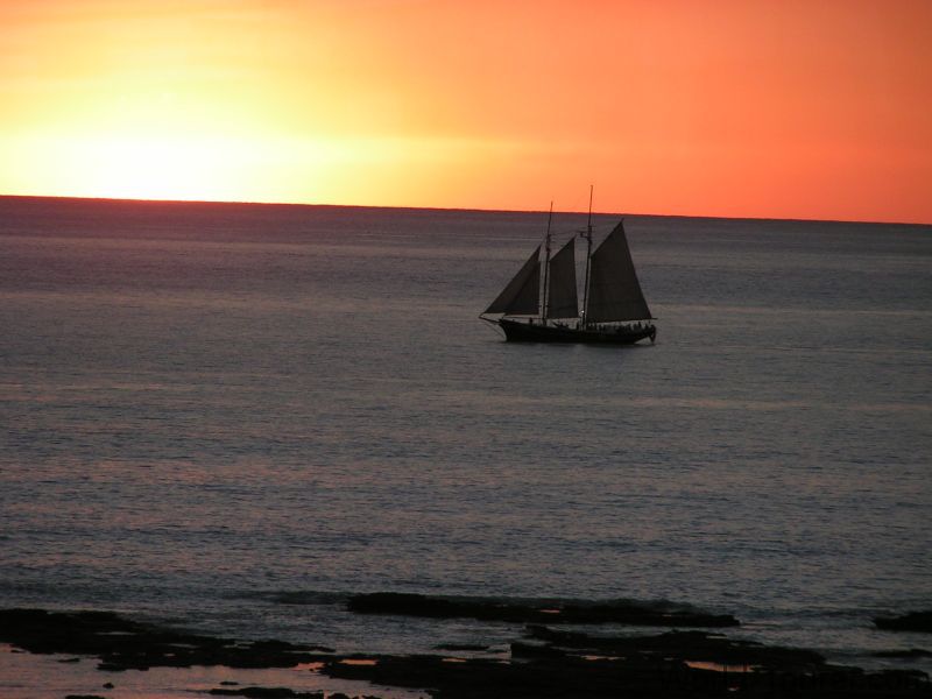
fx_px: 10231
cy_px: 350
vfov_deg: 3.9
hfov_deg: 5.2
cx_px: 466
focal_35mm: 380
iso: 80
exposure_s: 1/400
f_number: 3.5
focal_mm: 58
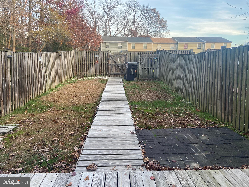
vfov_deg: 53.1
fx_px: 187
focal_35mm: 26
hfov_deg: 67.3
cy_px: 94
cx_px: 124
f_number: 1.8
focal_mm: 4.25
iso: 40
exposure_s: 1/122
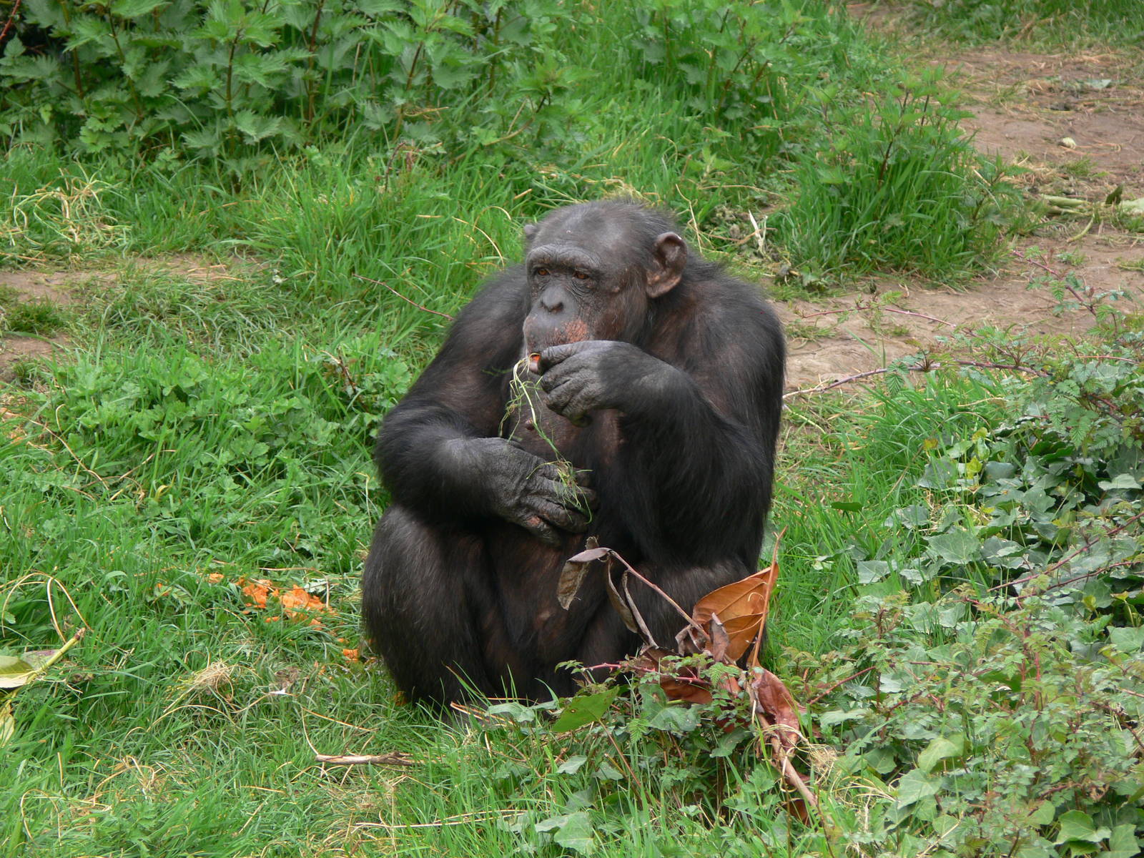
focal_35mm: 283
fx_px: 9353
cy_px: 429
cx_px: 572
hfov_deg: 7.0
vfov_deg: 5.3
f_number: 4
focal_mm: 59.7
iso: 80
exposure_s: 1/60
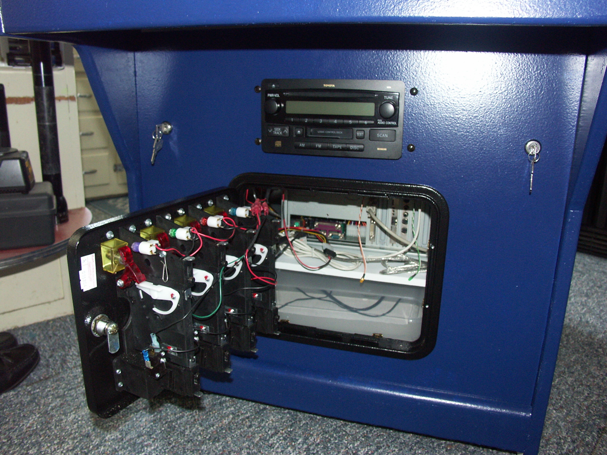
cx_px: 304
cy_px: 228
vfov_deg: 49.8
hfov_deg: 63.4
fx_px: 491
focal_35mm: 28
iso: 200
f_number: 2.8
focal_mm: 7.21
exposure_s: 1/50
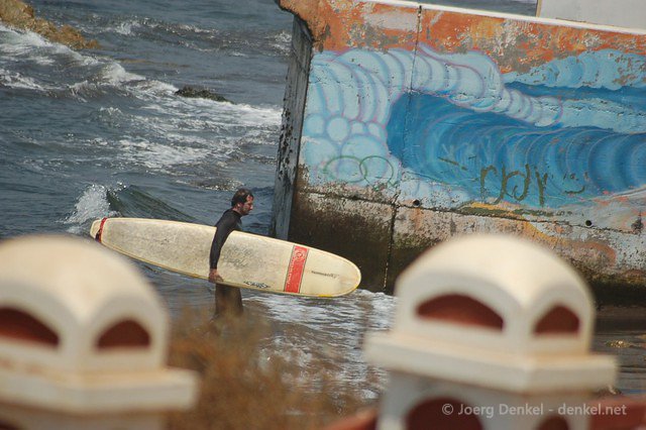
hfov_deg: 4.6
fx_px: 8070
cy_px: 215
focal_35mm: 450
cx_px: 323
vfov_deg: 3.1
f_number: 6
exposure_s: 1/1500
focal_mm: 300
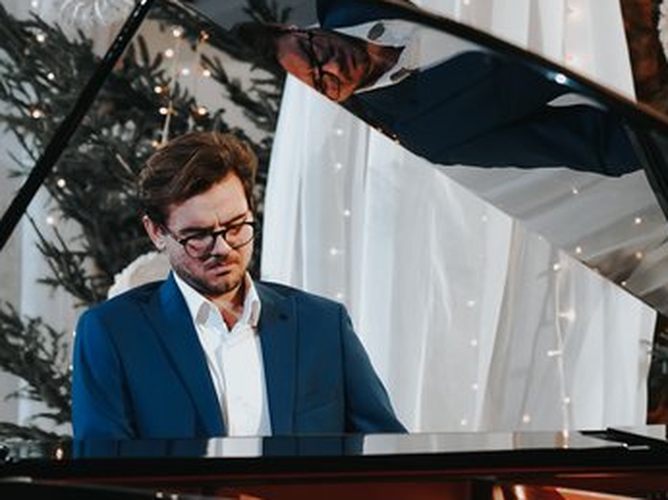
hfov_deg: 13.5
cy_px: 221
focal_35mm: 146
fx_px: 2815
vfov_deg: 10.1
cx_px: 234
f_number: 2.8
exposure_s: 1/200
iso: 1600
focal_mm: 70
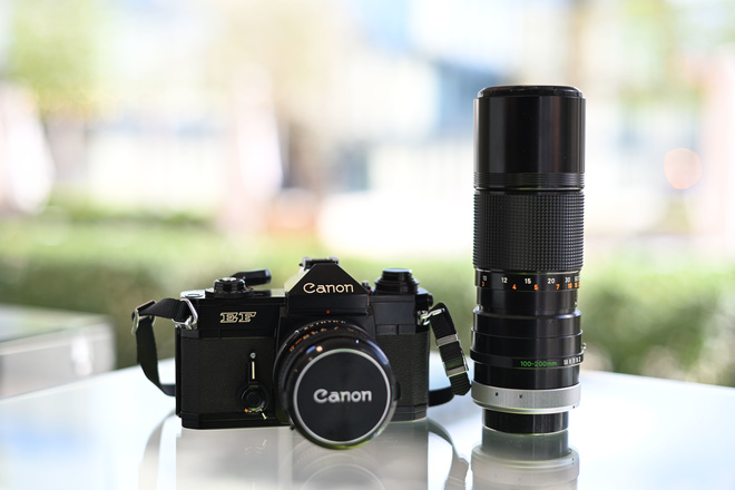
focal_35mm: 50
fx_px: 1021
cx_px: 368
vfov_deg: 27.0
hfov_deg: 39.6
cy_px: 245
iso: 100
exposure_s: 1/500
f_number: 2
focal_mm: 50
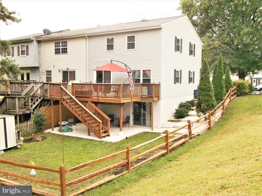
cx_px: 131
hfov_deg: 56.8
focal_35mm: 32
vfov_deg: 44.2
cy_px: 98
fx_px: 242
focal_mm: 5.7
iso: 80
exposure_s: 1/80
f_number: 8.8
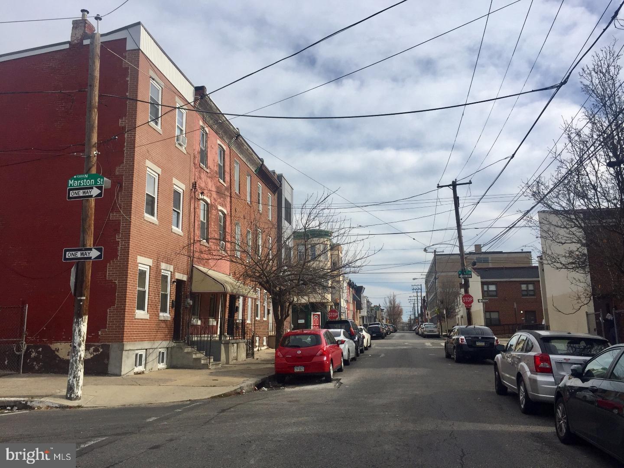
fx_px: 523
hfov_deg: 61.7
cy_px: 234
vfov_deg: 48.2
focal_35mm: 29
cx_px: 312
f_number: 2.2
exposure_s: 1/2198
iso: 32
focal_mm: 4.15
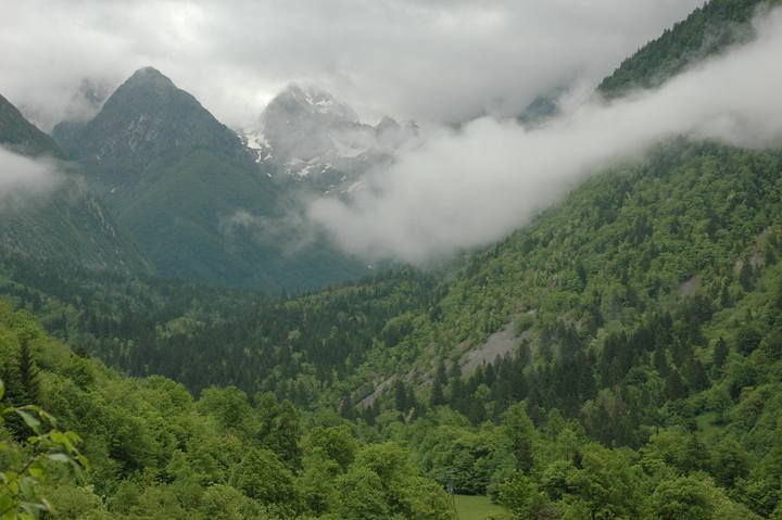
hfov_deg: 33.4
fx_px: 1302
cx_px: 391
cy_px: 260
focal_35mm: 60
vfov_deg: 22.6
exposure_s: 1/250
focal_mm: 40
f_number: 8
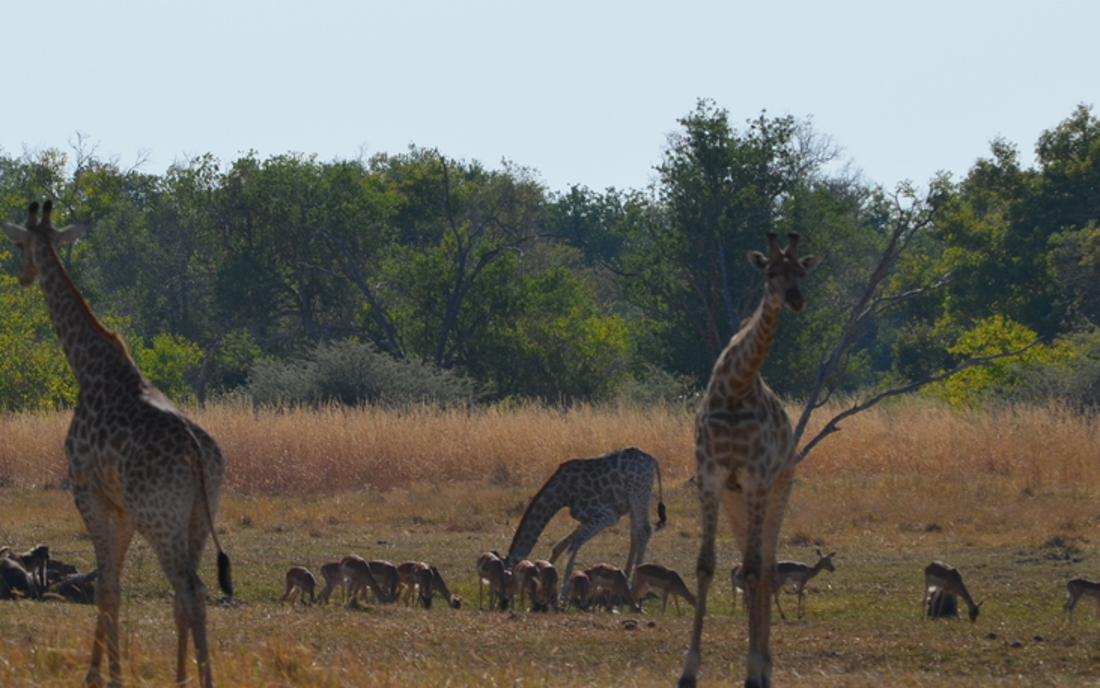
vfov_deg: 2.9
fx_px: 13611
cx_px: 469
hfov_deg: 4.6
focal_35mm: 454
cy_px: 292
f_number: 8
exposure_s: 1/1000
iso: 200
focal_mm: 170
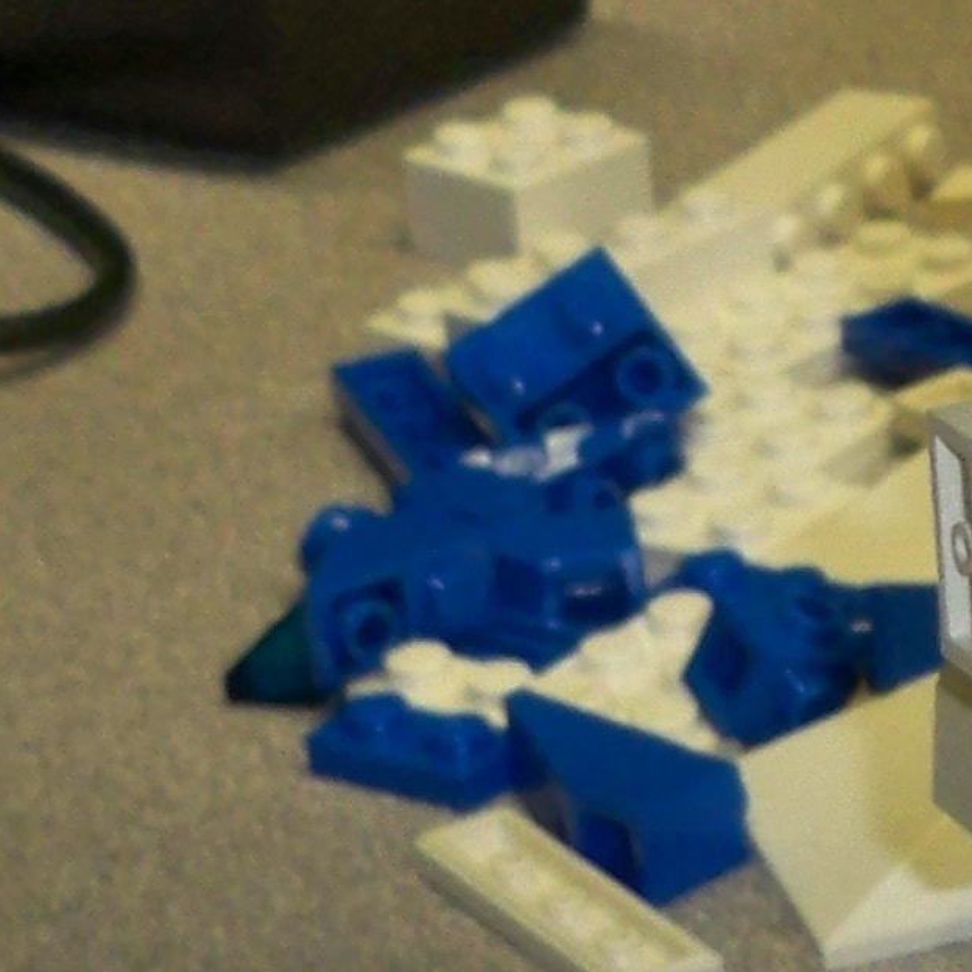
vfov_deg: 9.5
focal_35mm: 181
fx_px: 5750
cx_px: 2321
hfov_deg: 8.8
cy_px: -349
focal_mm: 6.3
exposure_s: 1/30
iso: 200
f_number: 3.1
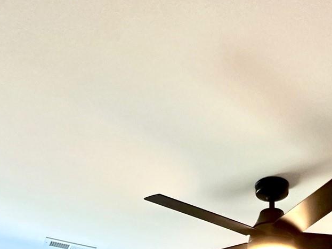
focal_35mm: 46
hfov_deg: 40.3
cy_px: 405
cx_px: 240
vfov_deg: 23.1
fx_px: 441
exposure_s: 1/120
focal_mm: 2.22
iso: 320
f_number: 2.2
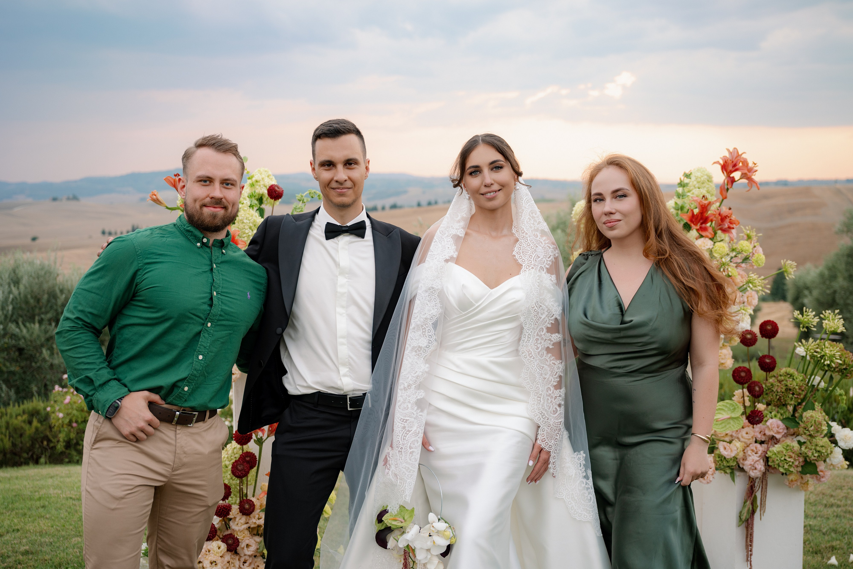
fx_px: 877
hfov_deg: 51.9
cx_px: 426
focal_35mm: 37
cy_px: 284
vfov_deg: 35.9
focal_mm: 37
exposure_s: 1/160
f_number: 3.2
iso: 100
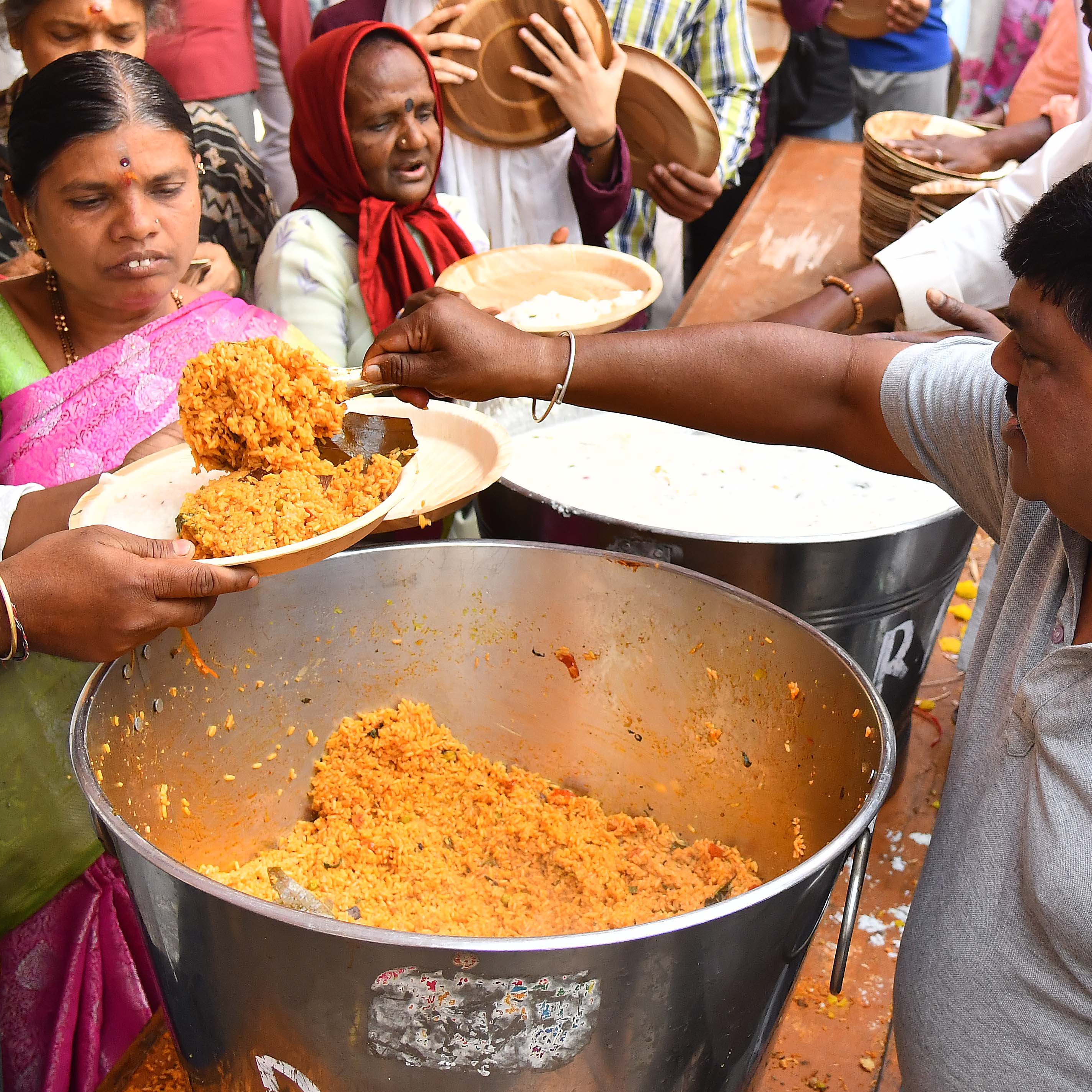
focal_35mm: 59
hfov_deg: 28.6
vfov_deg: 28.8
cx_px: 821
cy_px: 331
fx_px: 2106
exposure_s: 1/320
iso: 500
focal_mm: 24
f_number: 4
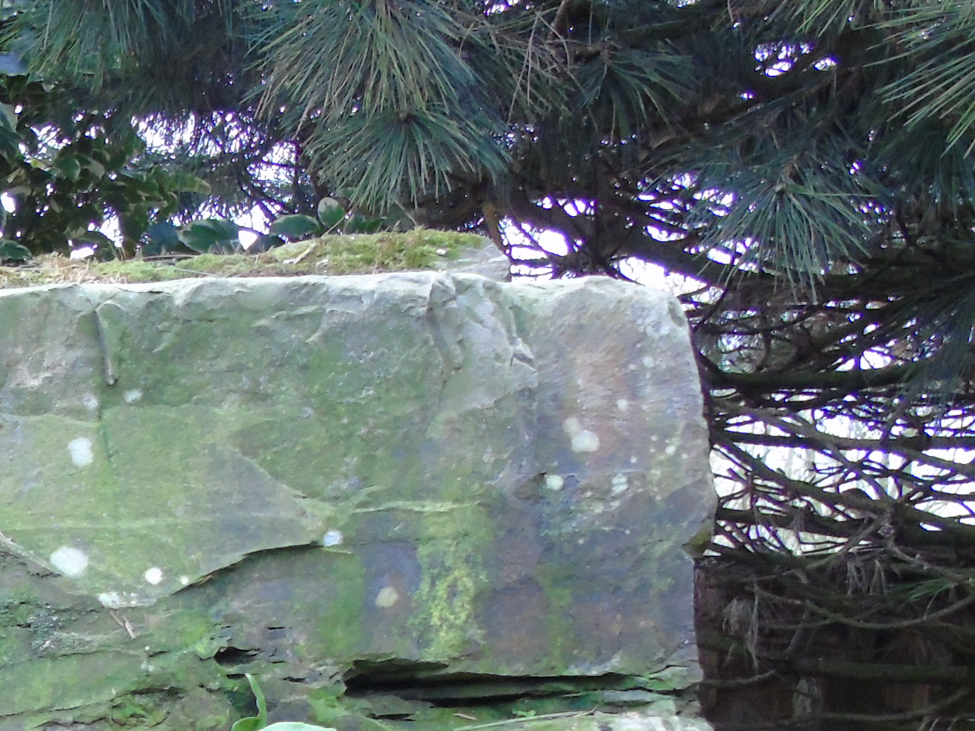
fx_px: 2253
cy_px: 880
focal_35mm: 80
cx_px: -325
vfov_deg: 17.6
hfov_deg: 21.8
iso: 400
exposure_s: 1/20
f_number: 3.6
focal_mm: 5.2
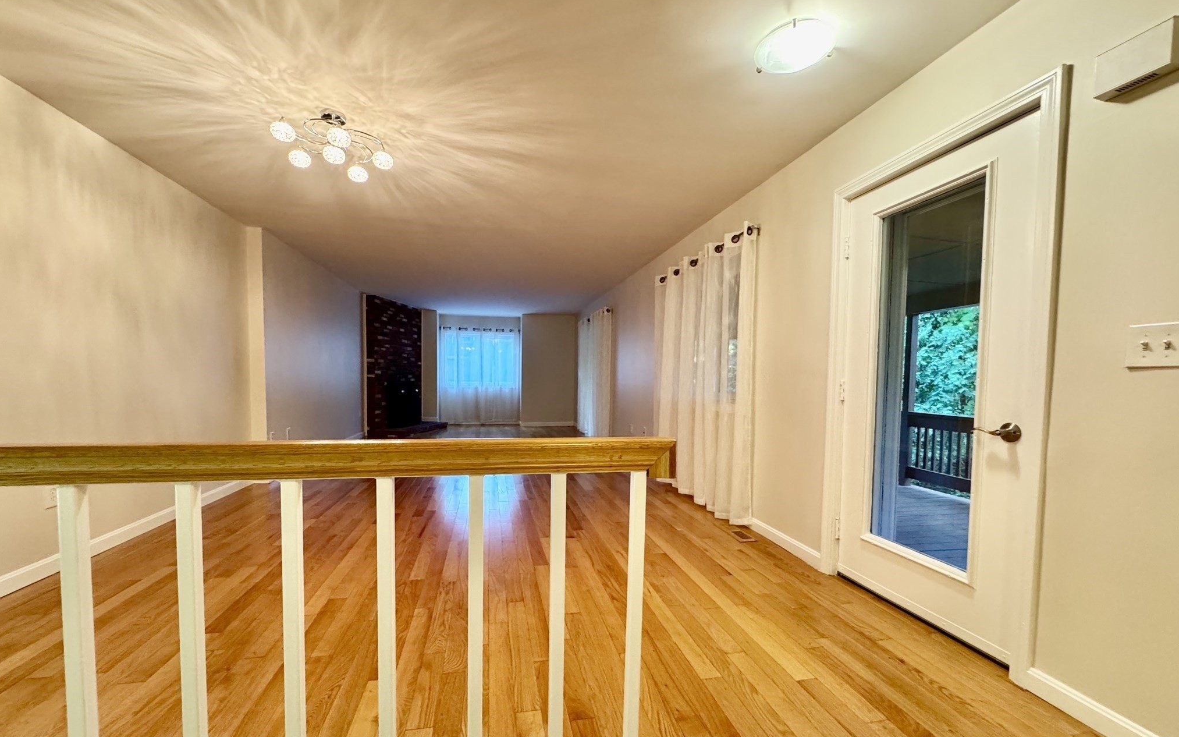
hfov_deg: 101.5
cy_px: 405
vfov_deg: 74.6
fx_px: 482
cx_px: 584
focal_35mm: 15
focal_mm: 2.22
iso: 400
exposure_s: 1/60
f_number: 2.2
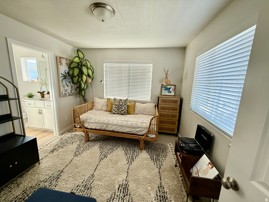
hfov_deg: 102.1
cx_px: 134
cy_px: 101
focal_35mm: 14
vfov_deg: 85.7
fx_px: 109
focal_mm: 2.22
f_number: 2.2
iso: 80
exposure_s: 1/99
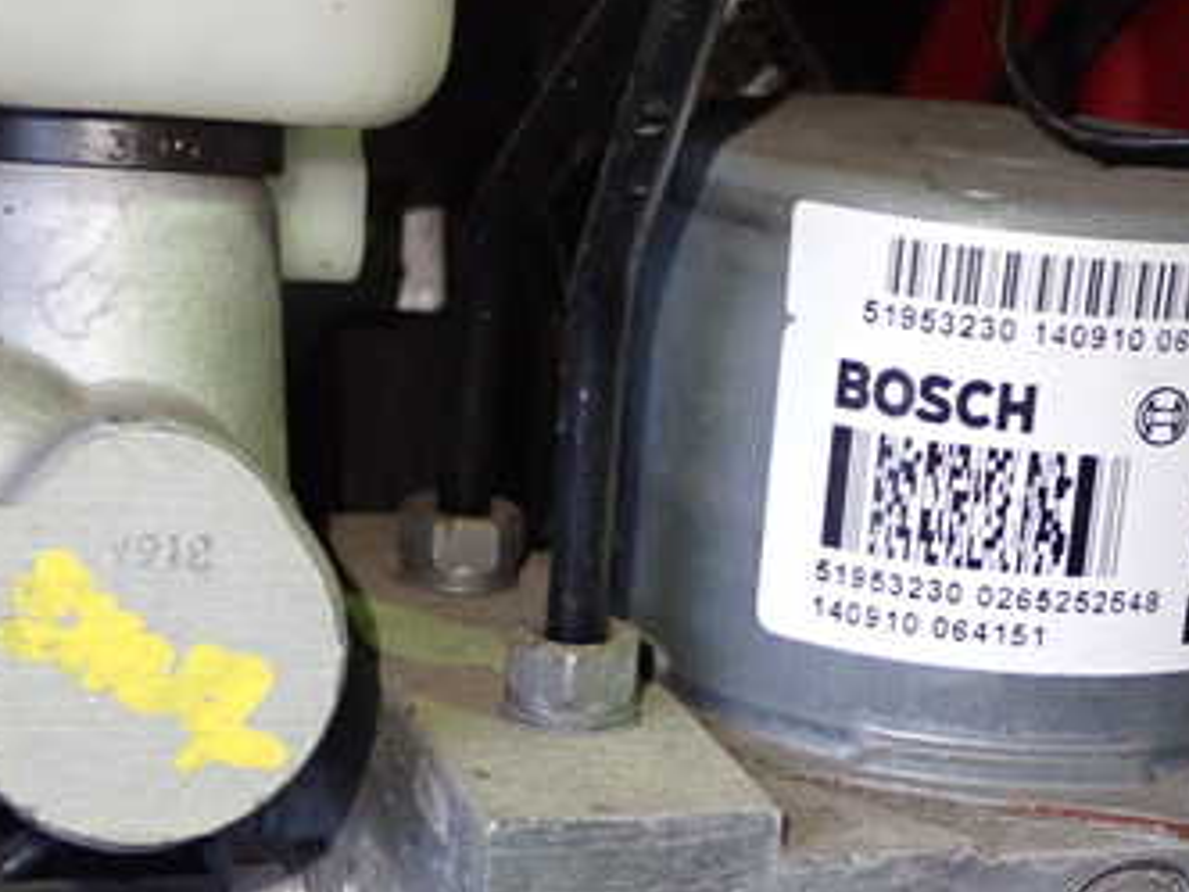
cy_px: 648
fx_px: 2920
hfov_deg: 22.8
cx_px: 877
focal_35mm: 85
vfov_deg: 17.3
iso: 800
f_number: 3.1
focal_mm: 8.4
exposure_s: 1/50
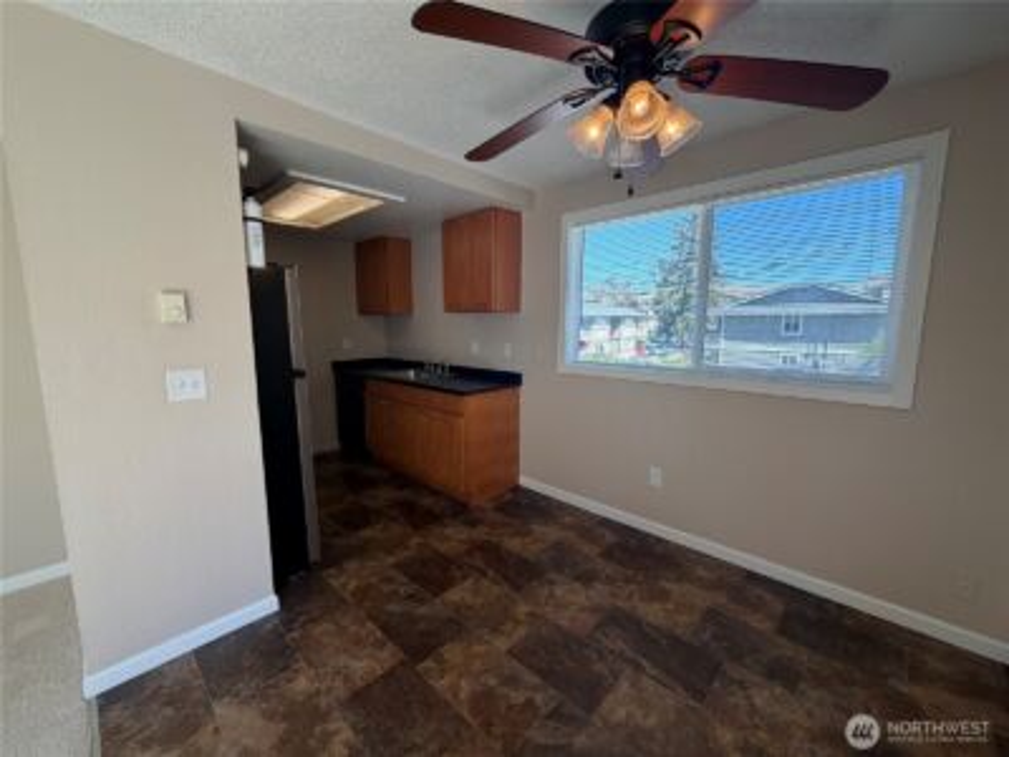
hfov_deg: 102.1
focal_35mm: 14
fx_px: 408
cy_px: 378
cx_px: 504
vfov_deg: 85.7
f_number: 2.2
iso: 80
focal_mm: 2.22
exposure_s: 1/120
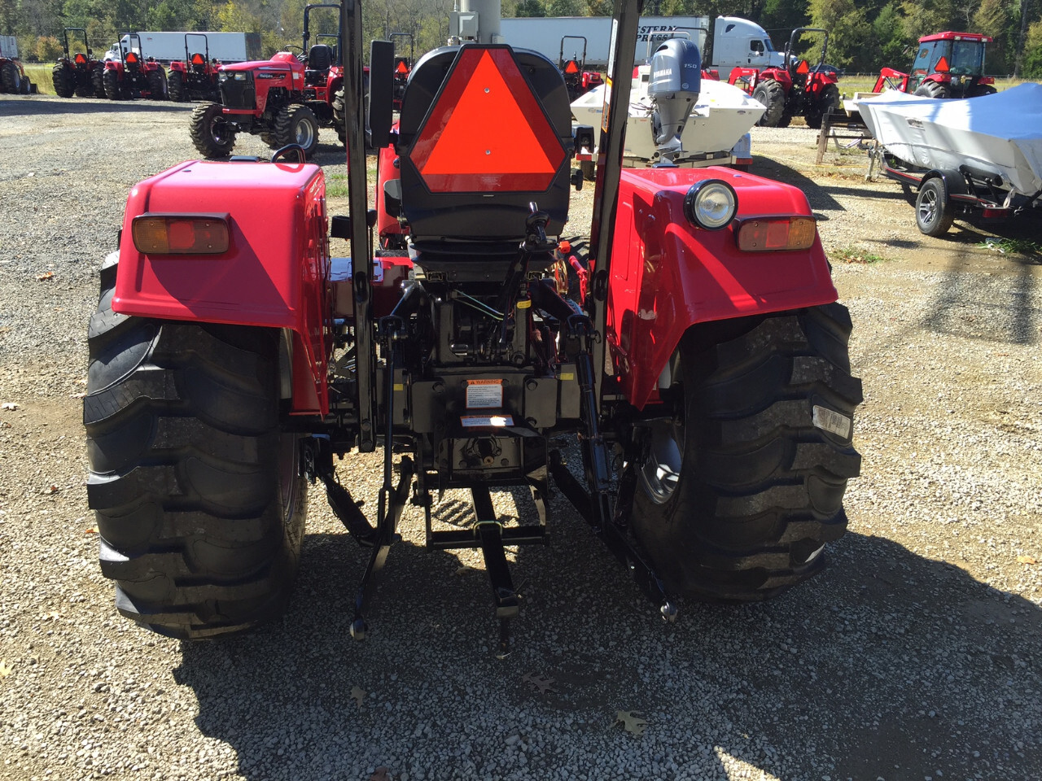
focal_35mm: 29
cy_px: 390
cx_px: 521
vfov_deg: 48.2
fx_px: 873
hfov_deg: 61.7
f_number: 2.2
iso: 32
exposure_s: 1/527
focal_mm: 4.15
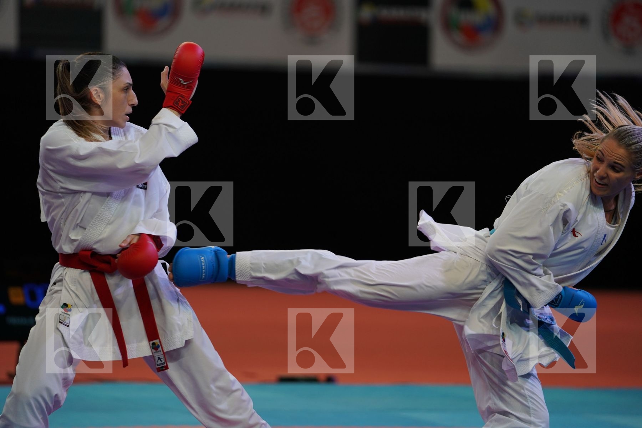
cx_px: 321
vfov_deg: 6.9
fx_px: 3566
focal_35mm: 200
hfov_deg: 10.3
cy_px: 214
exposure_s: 1/1000
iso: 640
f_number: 2.8
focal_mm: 200
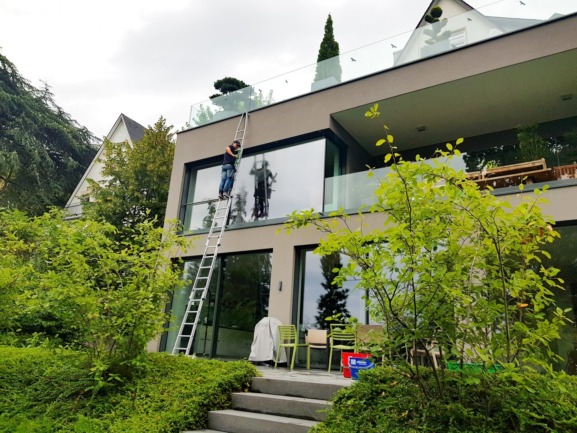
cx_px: 288
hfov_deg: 67.3
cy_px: 216
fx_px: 433
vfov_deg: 53.1
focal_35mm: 26
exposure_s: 1/950
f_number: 1.7
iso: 40
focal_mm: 4.2
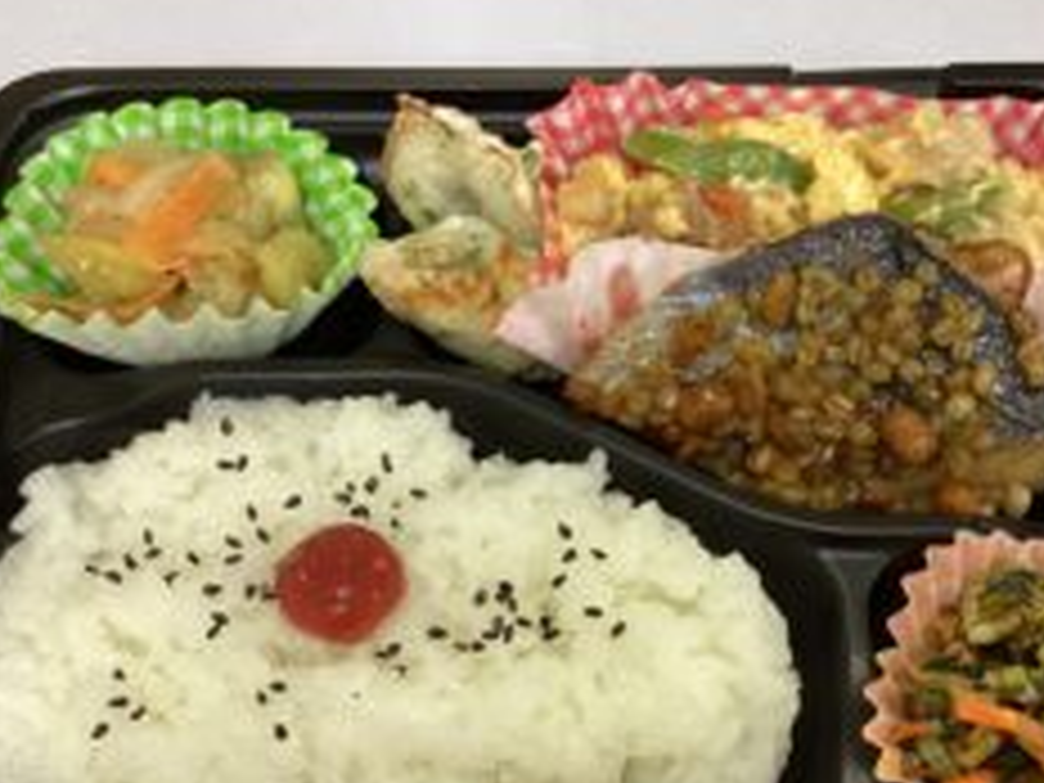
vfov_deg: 29.0
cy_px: 493
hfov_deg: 38.1
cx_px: 605
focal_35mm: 50
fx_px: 1508
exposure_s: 1/60
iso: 250
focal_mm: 3.3
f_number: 2.4
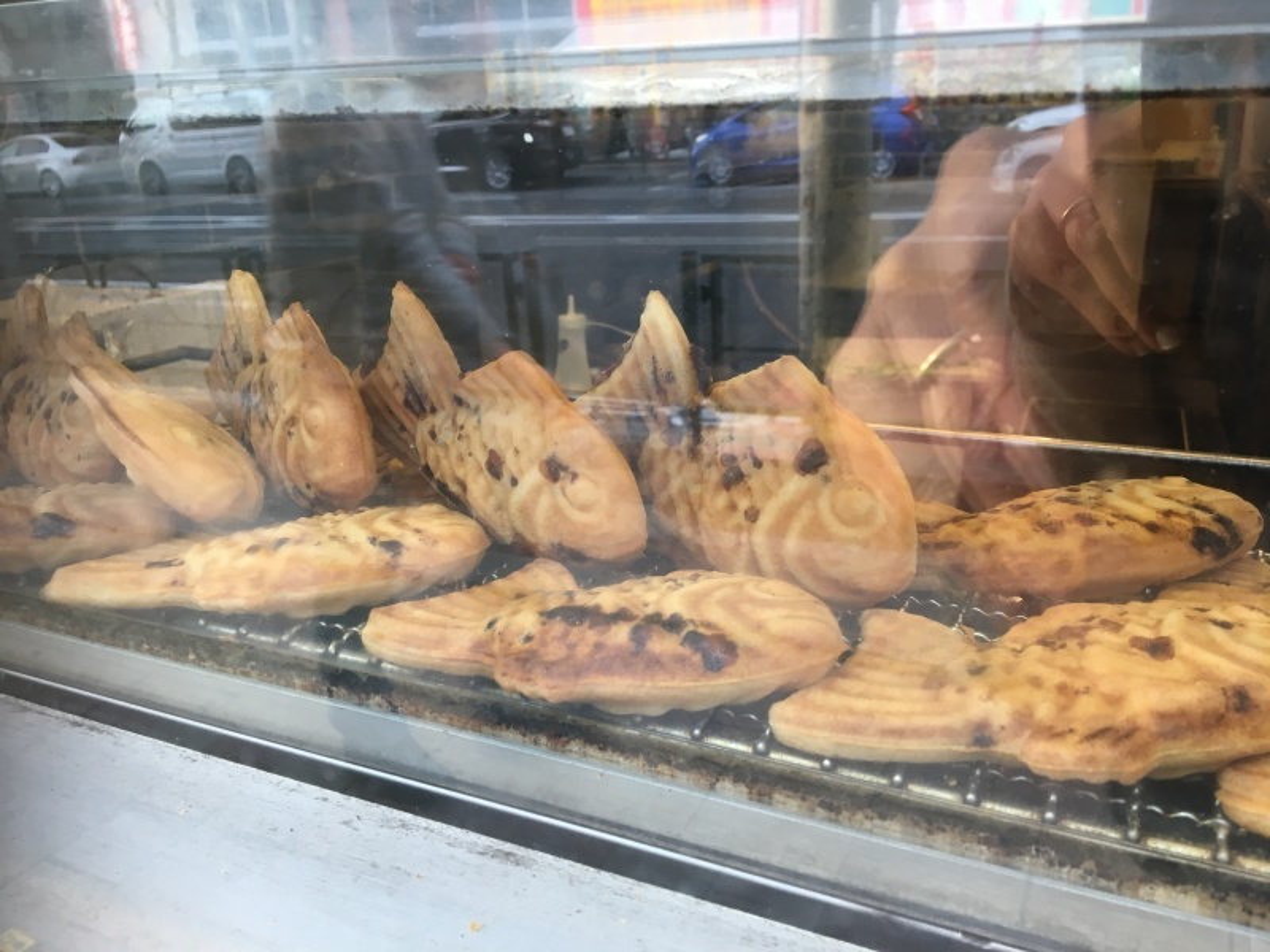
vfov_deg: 48.2
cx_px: 635
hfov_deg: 61.7
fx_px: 1064
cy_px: 476
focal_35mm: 29
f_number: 2.2
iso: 50
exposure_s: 1/30
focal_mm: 4.15
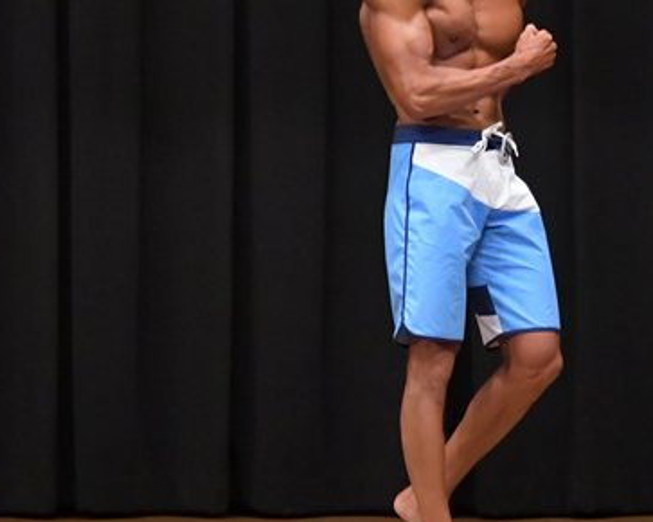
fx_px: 8402
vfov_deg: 3.6
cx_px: 361
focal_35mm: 435
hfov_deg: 4.5
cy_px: 176
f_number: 5.6
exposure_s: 1/400
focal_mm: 145
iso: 6400
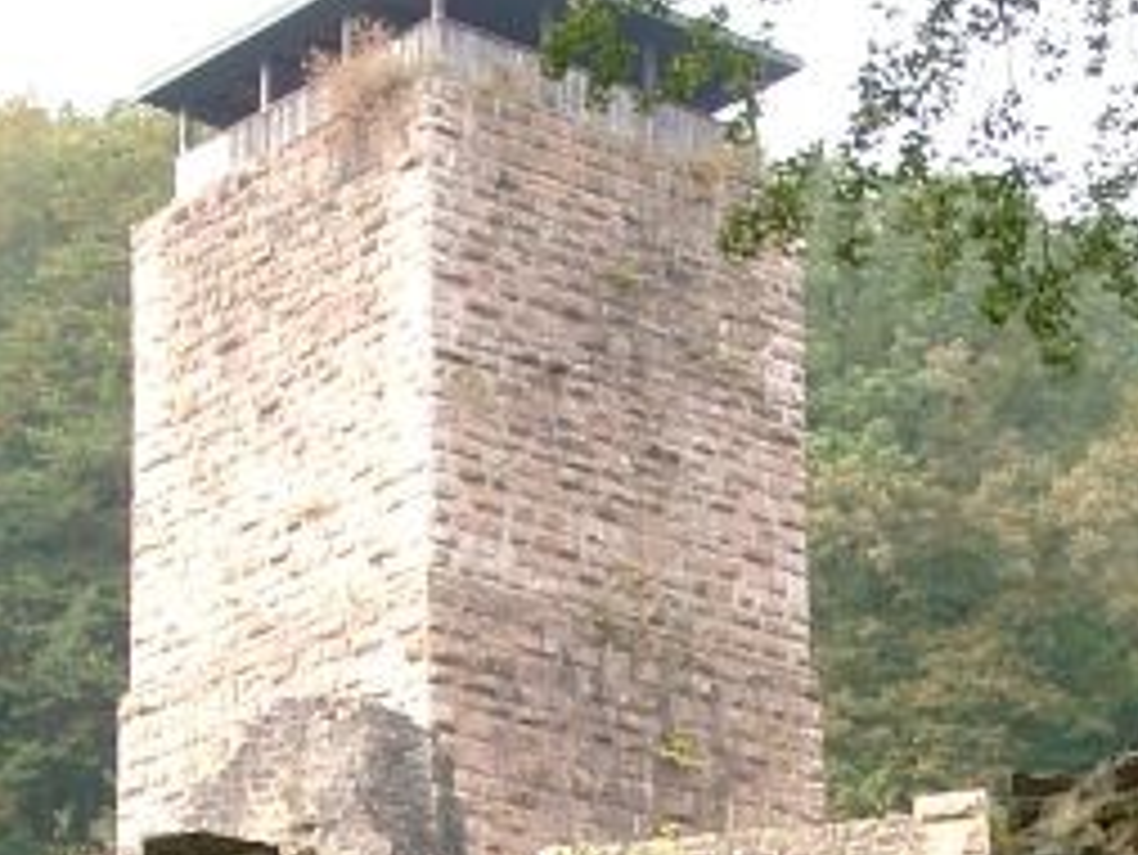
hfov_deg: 12.5
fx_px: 5197
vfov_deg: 9.3
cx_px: 495
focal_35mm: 158
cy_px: 900
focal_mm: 10.4
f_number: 4
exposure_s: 1/66.6
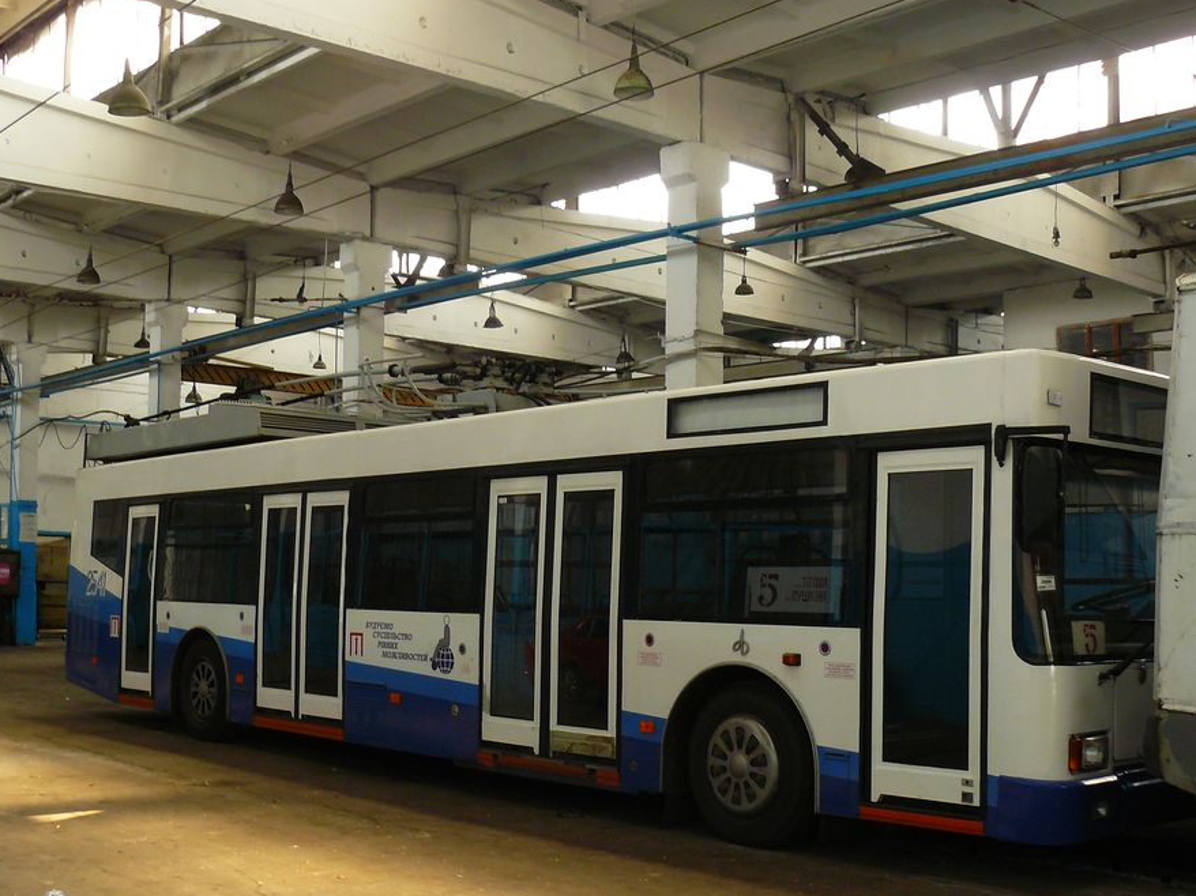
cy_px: 493
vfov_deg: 34.3
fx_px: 1451
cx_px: 550
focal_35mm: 42
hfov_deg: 44.8
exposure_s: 1/60
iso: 200
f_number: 4
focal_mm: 6
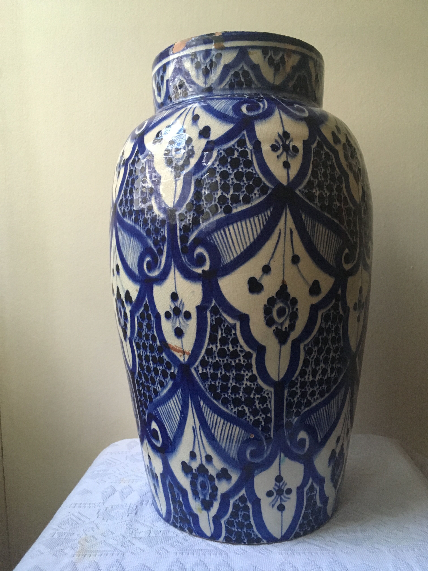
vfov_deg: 61.7
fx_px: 478
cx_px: 214
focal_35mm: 29
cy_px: 286
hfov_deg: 48.2
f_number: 2.2
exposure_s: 1/33
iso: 250
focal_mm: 4.15
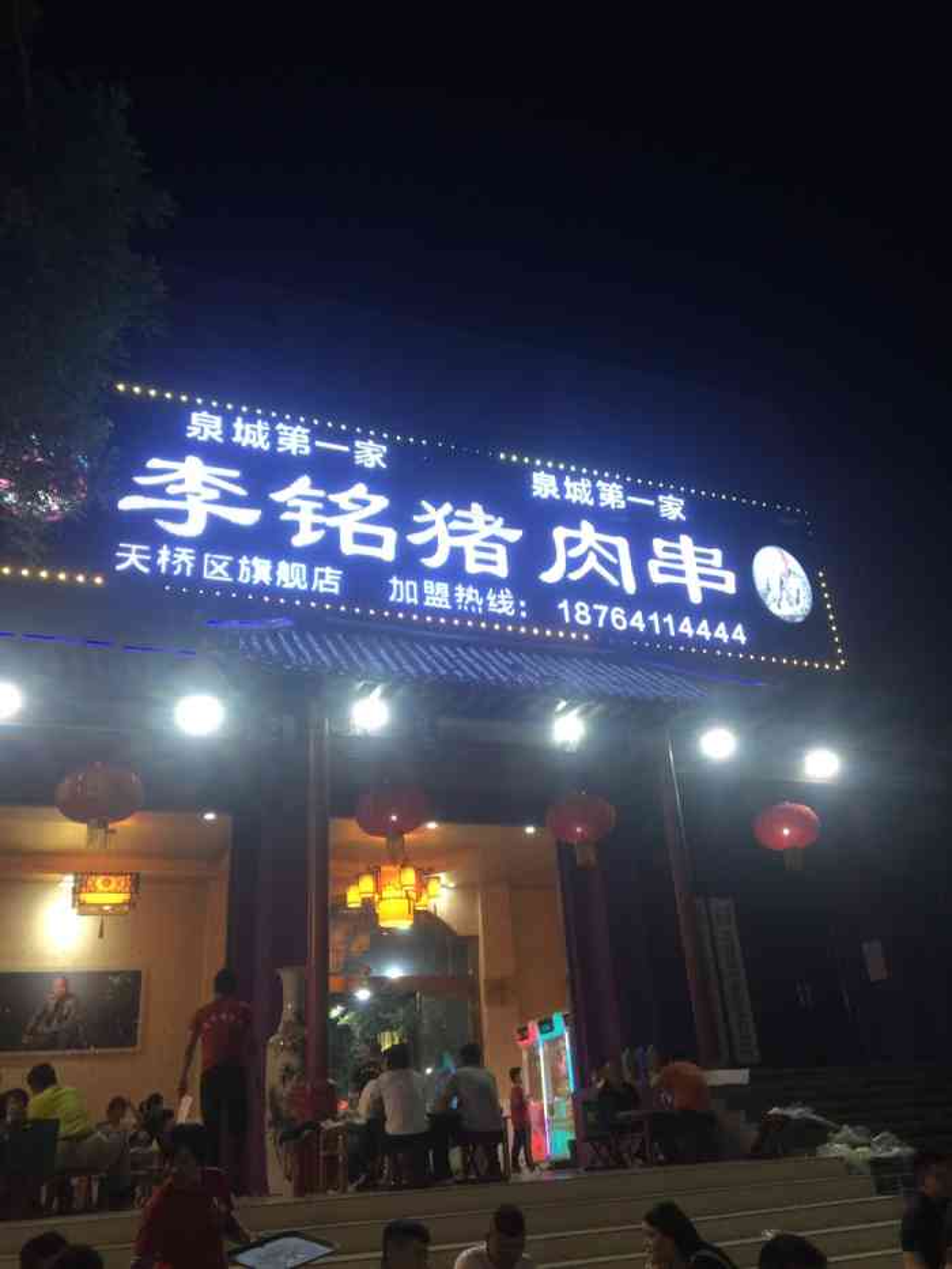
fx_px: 1063
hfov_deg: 48.2
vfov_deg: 61.7
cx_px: 476
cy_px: 634
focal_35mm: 29
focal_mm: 4.15
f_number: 2.2
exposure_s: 1/33
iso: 32
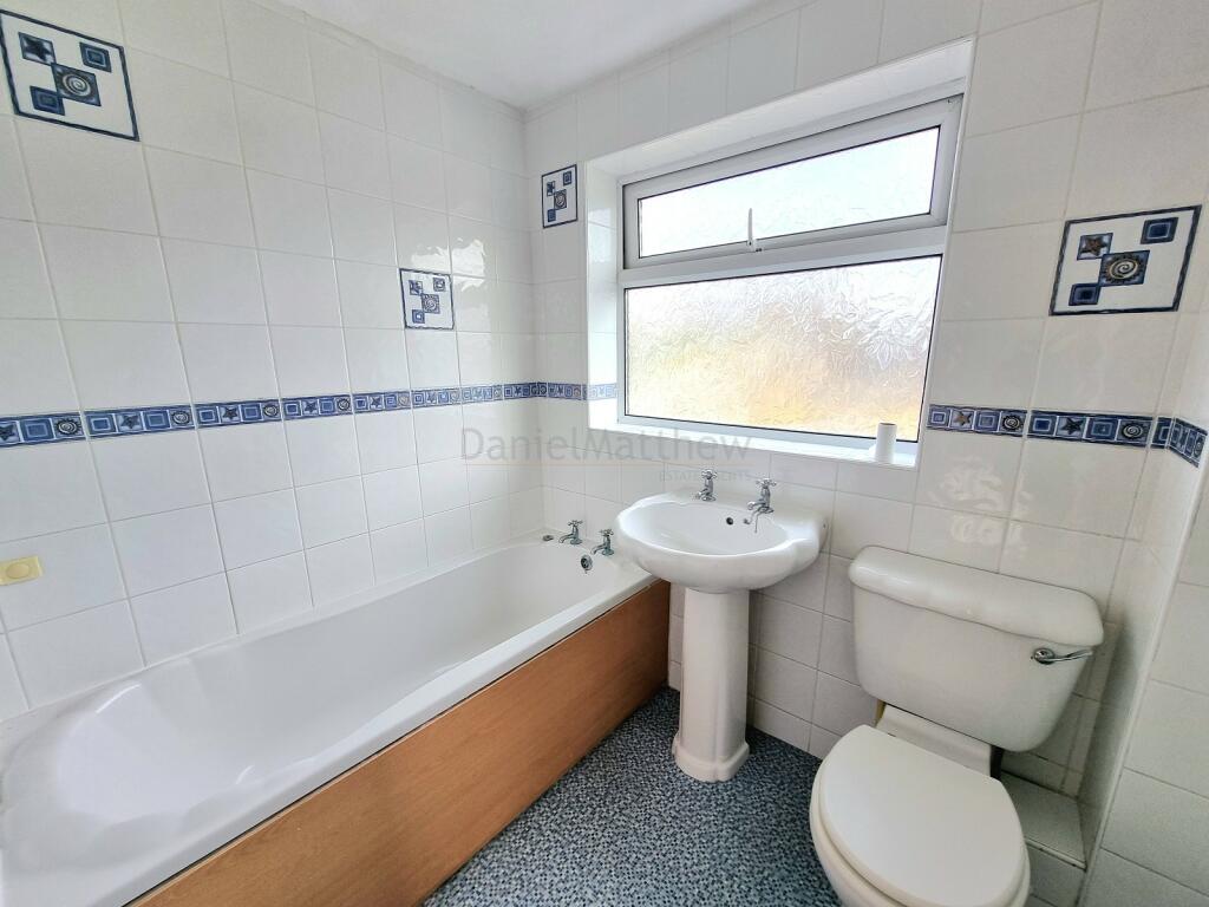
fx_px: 454
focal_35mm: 13
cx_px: 604
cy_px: 454
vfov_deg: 89.9
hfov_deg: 106.2
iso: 50
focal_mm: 2.2
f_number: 2.2
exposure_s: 1/196
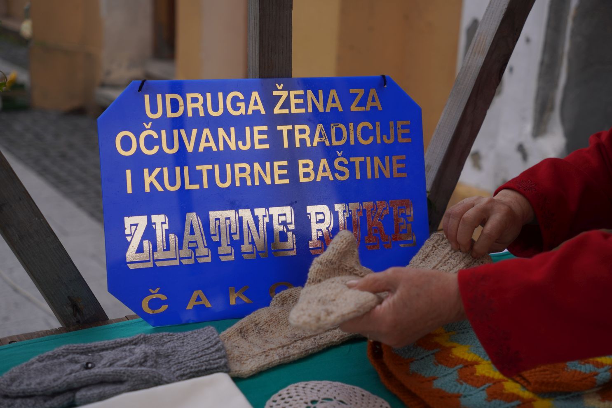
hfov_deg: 35.0
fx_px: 971
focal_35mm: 57
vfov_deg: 23.7
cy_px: 204
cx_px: 306
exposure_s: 1/400
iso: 100
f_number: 3.2
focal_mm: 38.1
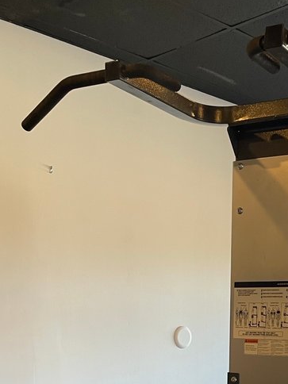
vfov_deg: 28.6
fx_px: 677
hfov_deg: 23.7
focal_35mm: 61
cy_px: 428
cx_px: 223
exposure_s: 1/60
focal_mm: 4.2
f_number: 1.6
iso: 100
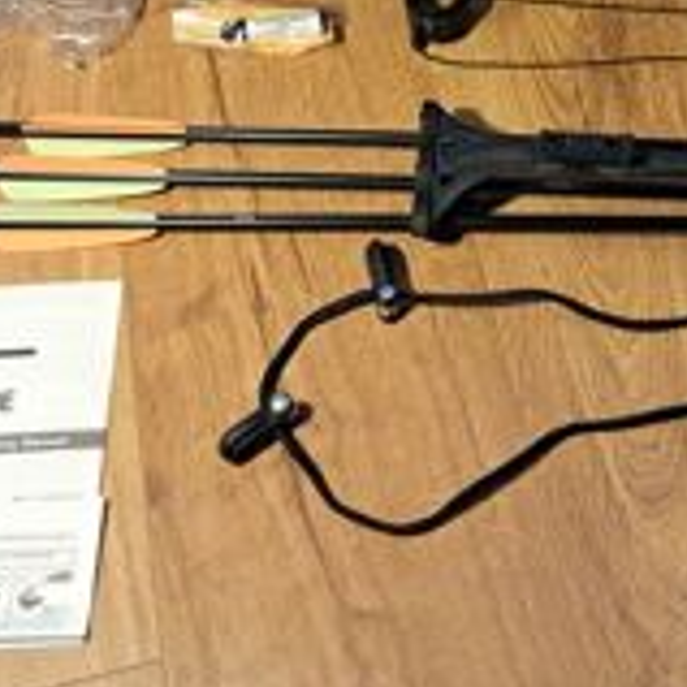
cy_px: -73
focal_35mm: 72
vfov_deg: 22.6
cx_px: 531
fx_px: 1617
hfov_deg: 23.7
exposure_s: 1/50
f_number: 1.8
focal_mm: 4
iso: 250
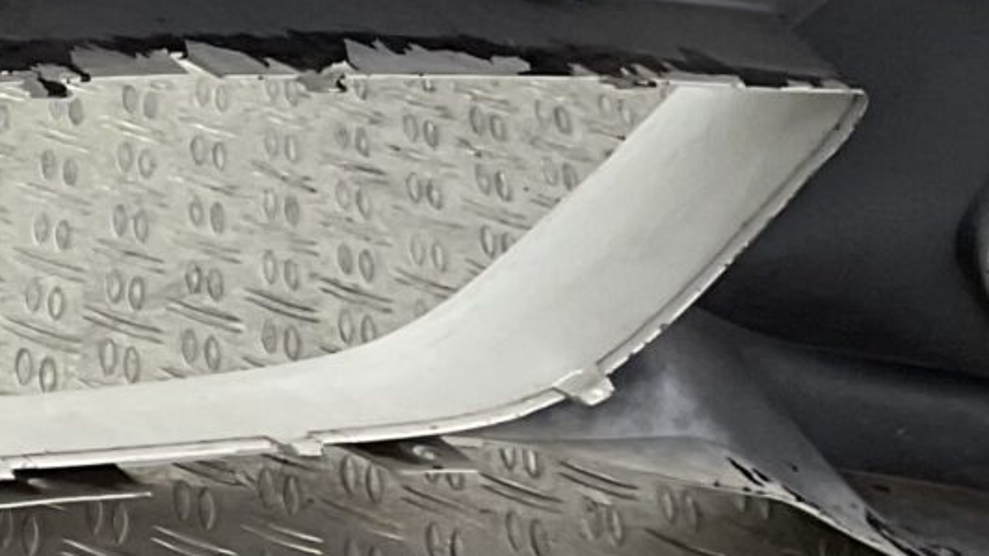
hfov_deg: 11.8
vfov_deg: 8.0
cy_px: 279
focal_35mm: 152
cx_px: -1292
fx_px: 3985
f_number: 1.8
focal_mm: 3
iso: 25
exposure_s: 1/100
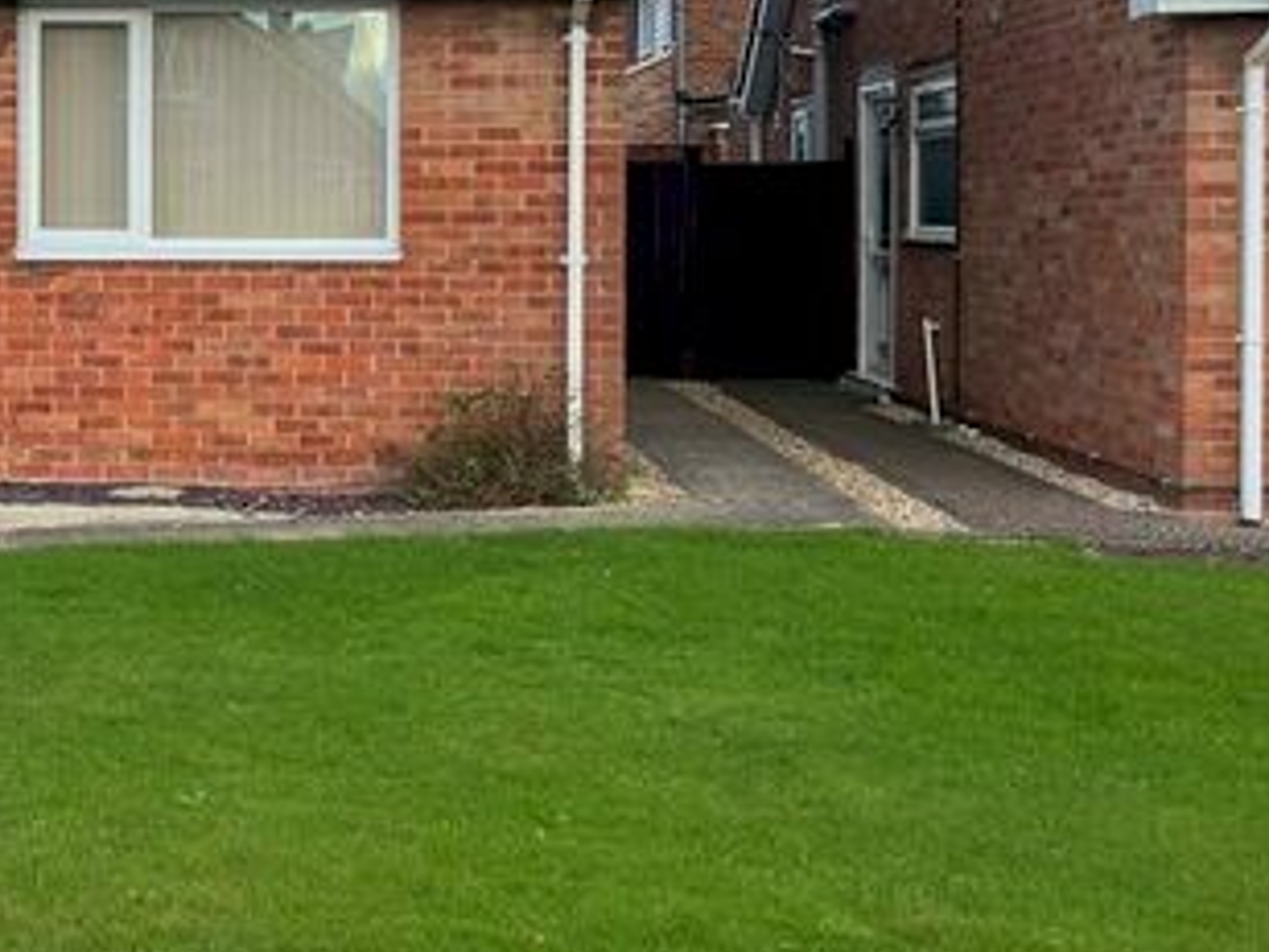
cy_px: 253
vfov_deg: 24.6
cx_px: 140
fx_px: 2163
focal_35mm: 59
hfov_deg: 31.3
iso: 50
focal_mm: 5.1
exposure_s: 1/967
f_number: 1.6
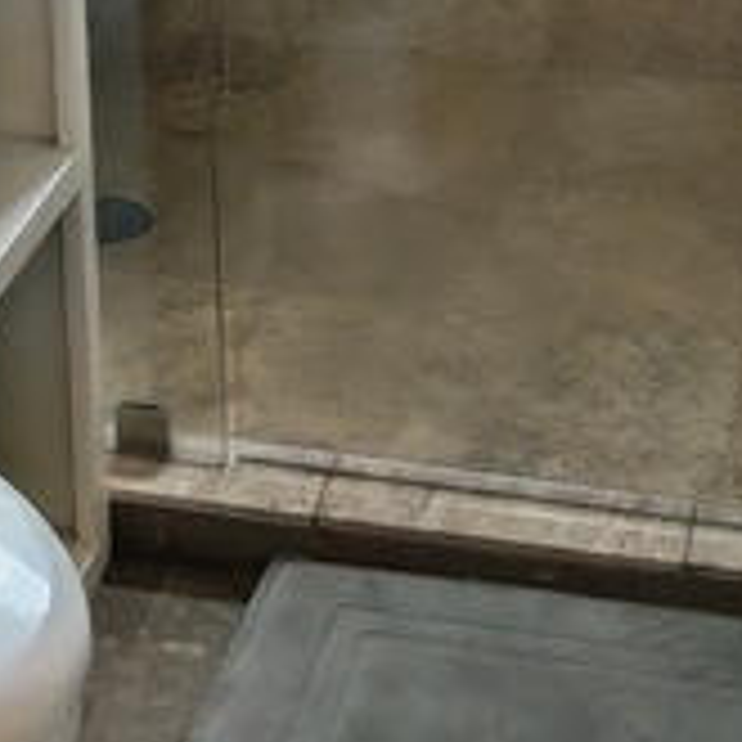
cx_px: 229
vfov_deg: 15.1
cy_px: -508
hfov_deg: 16.8
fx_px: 2498
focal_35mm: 103
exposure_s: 1/50
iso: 125
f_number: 2.2
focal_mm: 1.96
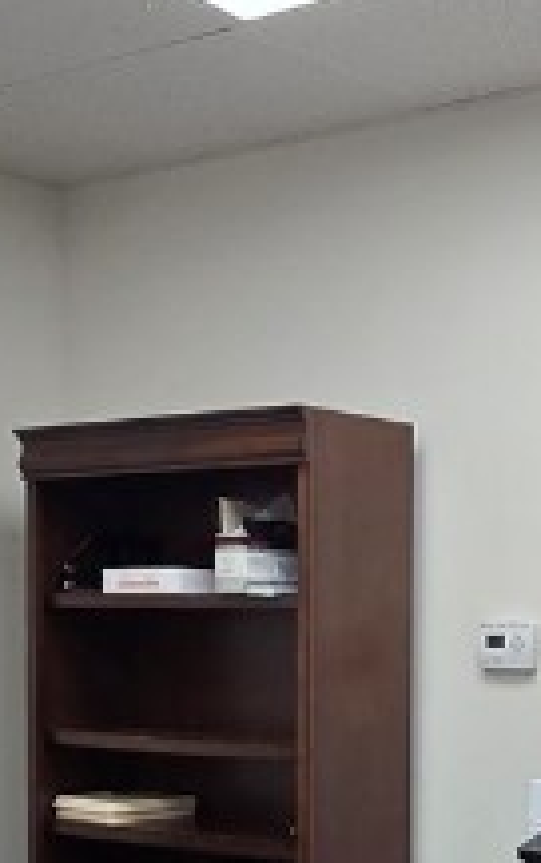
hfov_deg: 19.8
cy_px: 779
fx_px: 1530
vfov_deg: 30.1
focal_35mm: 65
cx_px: 457
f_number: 2.2
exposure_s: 1/60
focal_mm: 2.2
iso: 64
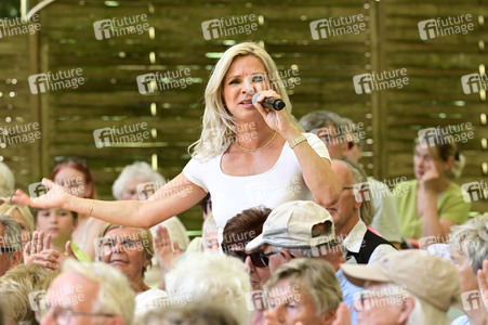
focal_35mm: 200
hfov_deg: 10.3
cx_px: 244
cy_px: 162
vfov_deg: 6.9
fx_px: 2709
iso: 500
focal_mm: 200
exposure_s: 1/200
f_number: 4.5
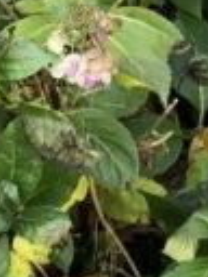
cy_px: -65
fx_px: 1731
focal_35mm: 216
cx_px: 569
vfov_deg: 9.0
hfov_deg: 6.4
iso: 40
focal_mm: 3.99
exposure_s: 1/120
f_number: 1.8
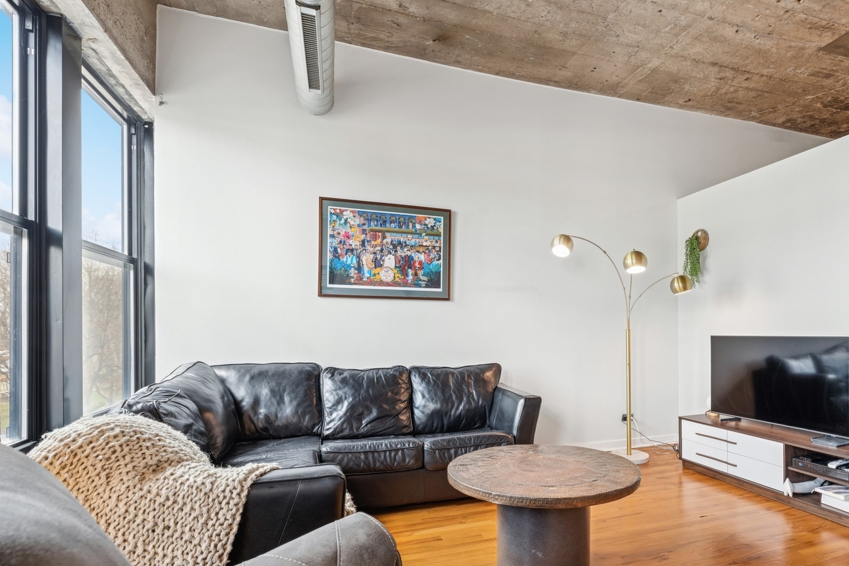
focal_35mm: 20
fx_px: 472
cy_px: 335
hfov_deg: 82.8
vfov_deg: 61.5
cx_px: 516
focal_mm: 16
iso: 320
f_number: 8
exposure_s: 1/50
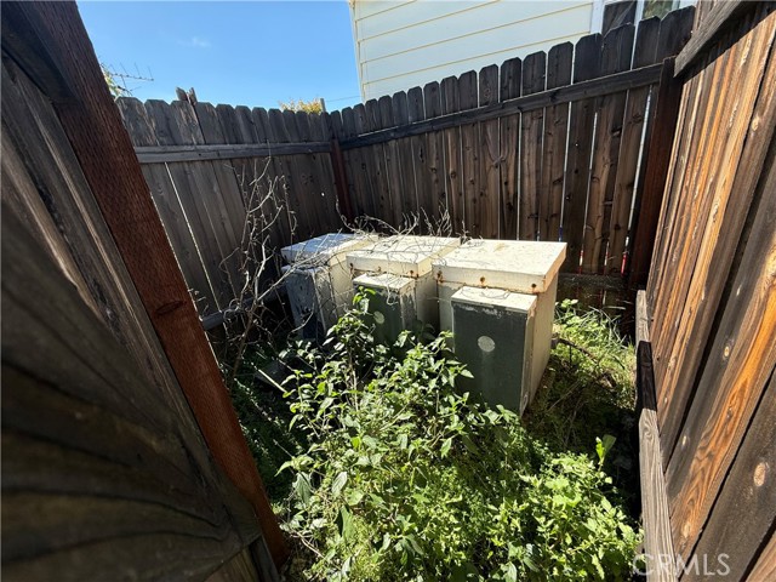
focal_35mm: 14
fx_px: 314
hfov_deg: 102.1
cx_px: 388
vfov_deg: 85.7
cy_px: 291
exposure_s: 1/820
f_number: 2.2
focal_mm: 2.22
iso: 64
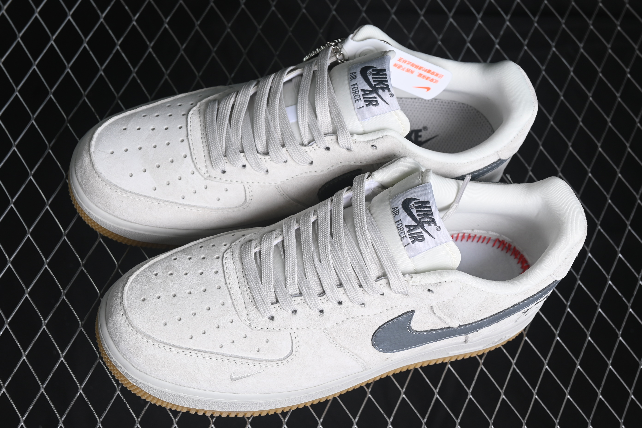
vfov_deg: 18.2
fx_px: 1337
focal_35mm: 75
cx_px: 321
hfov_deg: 27.0
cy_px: 214
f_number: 7.1
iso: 160
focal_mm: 50
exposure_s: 1/80
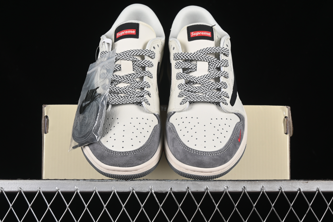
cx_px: 166
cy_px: 111
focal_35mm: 75
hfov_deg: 27.0
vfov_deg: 18.2
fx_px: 694
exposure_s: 1/80
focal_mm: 50
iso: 160
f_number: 8
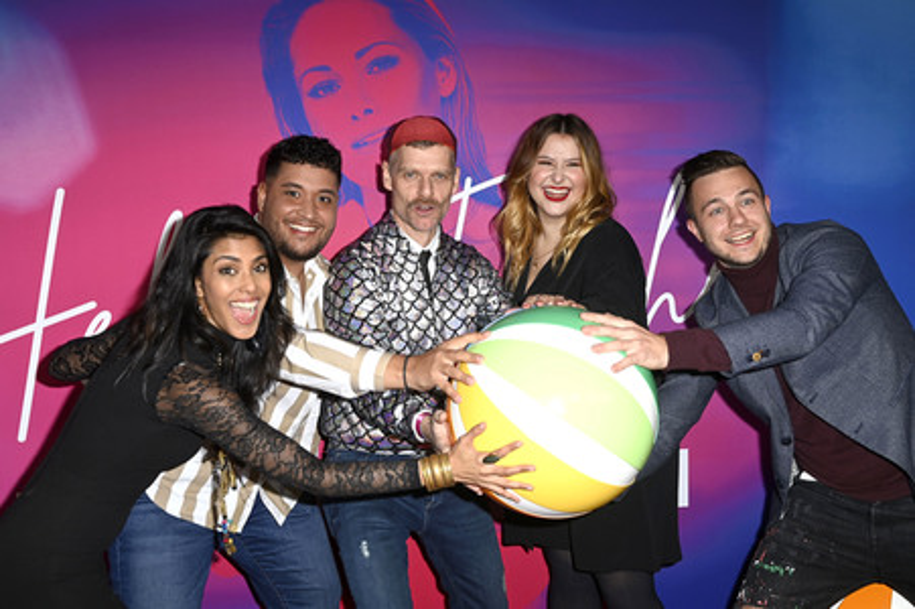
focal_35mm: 44
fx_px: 1117
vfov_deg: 30.5
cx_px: 458
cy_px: 304
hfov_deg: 44.5
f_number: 5.6
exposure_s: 1/250
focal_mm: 44
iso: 500
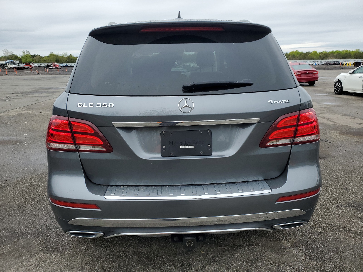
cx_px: 182
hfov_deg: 67.3
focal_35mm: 26
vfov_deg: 53.1
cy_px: 136
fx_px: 273
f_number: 1.5
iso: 50
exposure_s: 1/1000
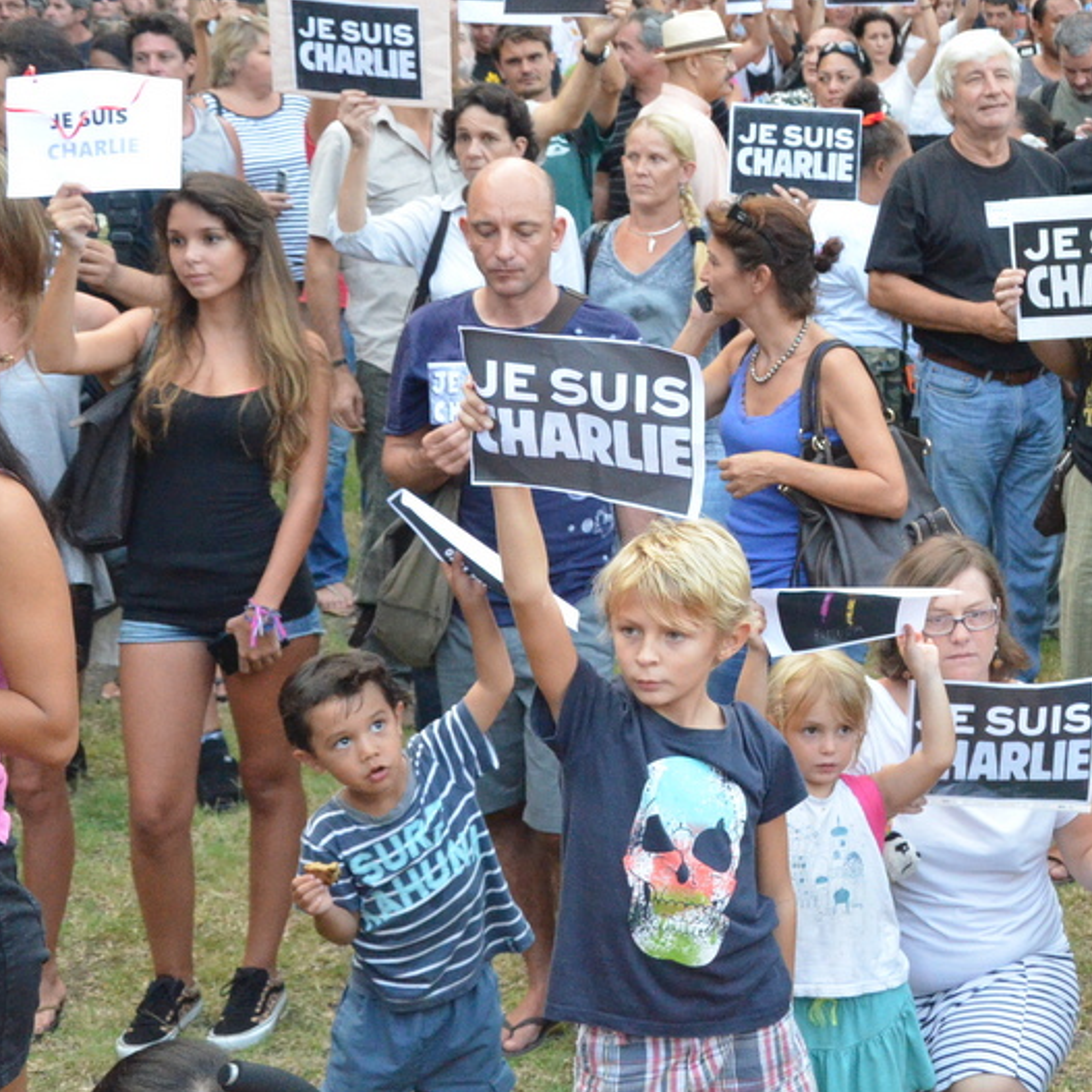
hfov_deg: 29.2
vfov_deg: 29.6
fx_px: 2070
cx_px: 779
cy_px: 546
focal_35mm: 58
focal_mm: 30
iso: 5000
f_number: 9
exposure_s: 1/320
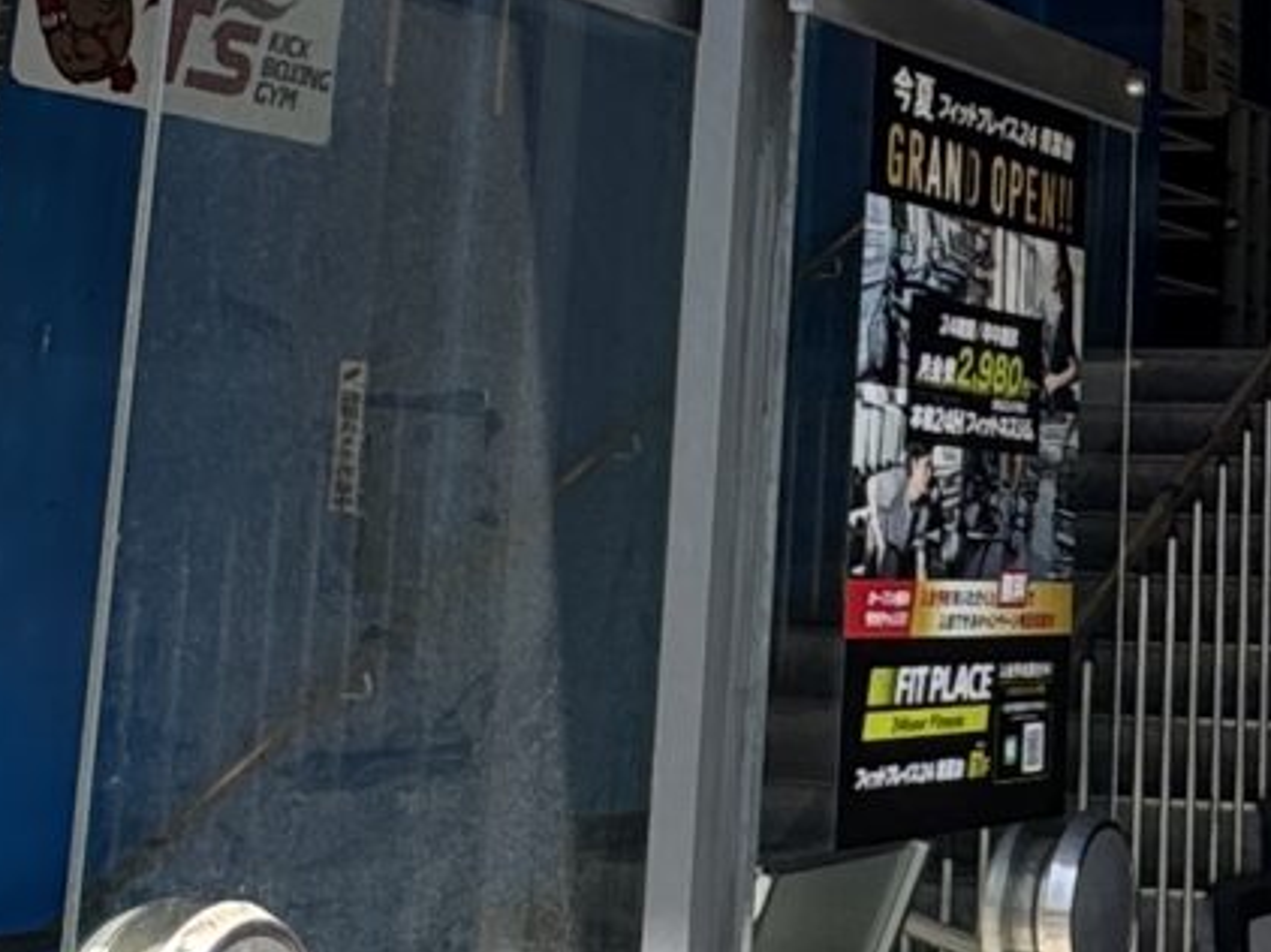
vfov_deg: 16.6
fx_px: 3119
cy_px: -202
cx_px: 1184
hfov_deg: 22.4
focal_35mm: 85
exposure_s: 1/295
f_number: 2.2
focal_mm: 2.22
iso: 40
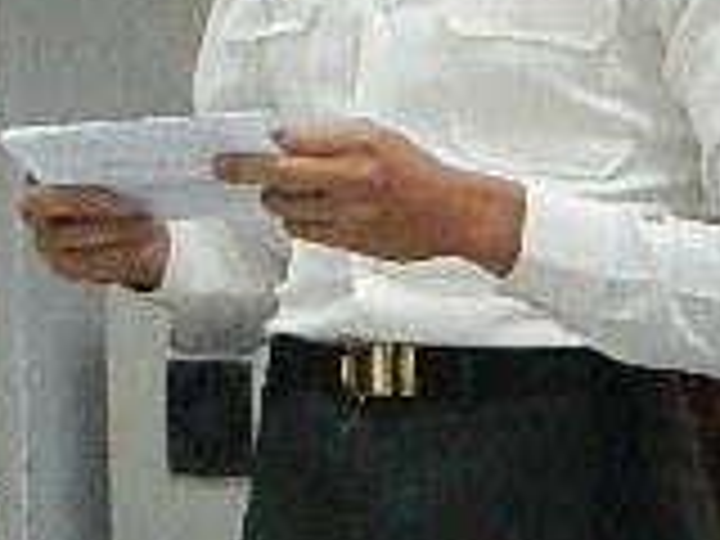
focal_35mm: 448
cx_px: -783
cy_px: 288
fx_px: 9318
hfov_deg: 4.4
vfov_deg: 3.3
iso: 400
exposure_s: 1/40
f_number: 4
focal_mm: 12.6
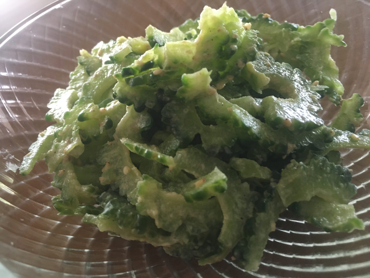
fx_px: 310
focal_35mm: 29
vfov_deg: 48.2
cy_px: 139
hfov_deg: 61.7
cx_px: 185
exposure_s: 1/24
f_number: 2.2
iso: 200
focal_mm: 4.15
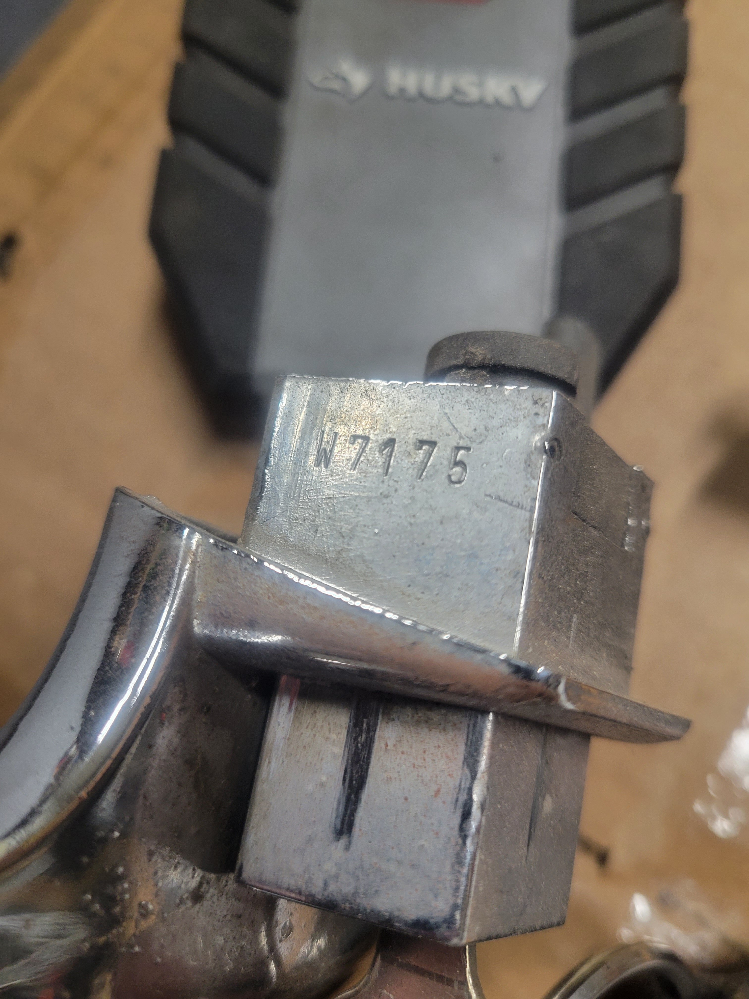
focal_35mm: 26
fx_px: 750
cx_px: 374
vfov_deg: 67.3
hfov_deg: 53.1
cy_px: 500
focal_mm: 5.4
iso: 250
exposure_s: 1/60
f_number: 1.8
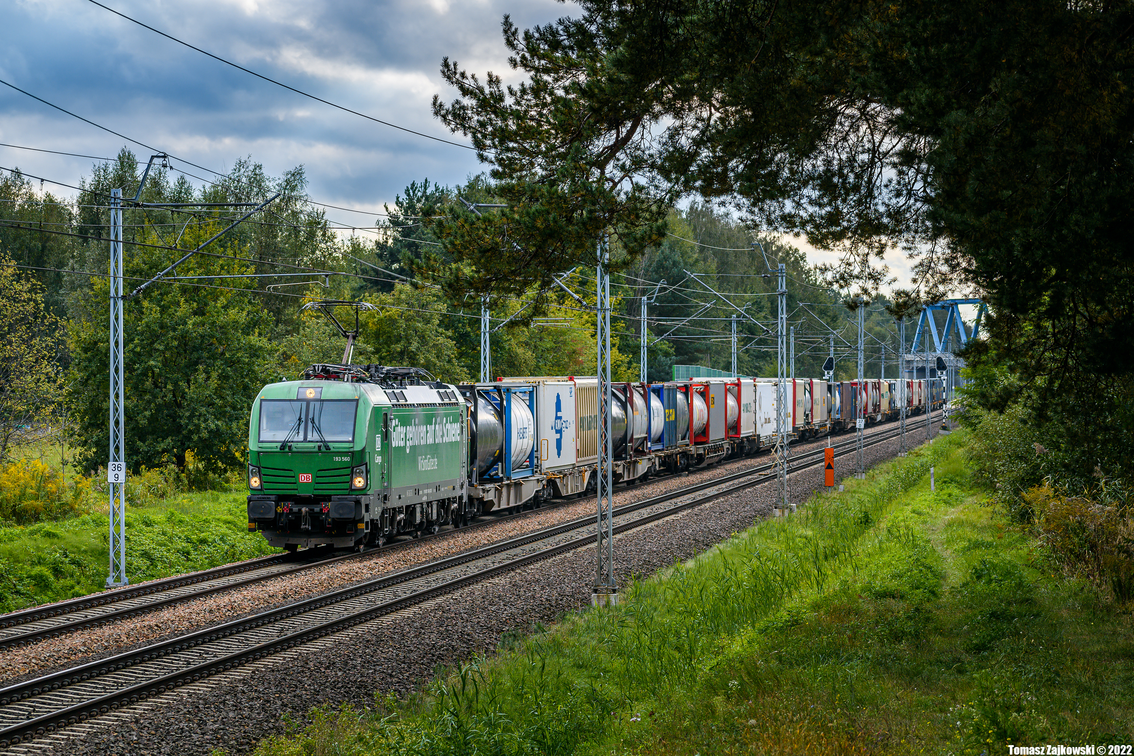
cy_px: 378
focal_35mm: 142
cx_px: 567
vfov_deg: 9.7
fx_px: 4473
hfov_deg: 14.4
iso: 100
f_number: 6.3
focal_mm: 95
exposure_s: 1/400
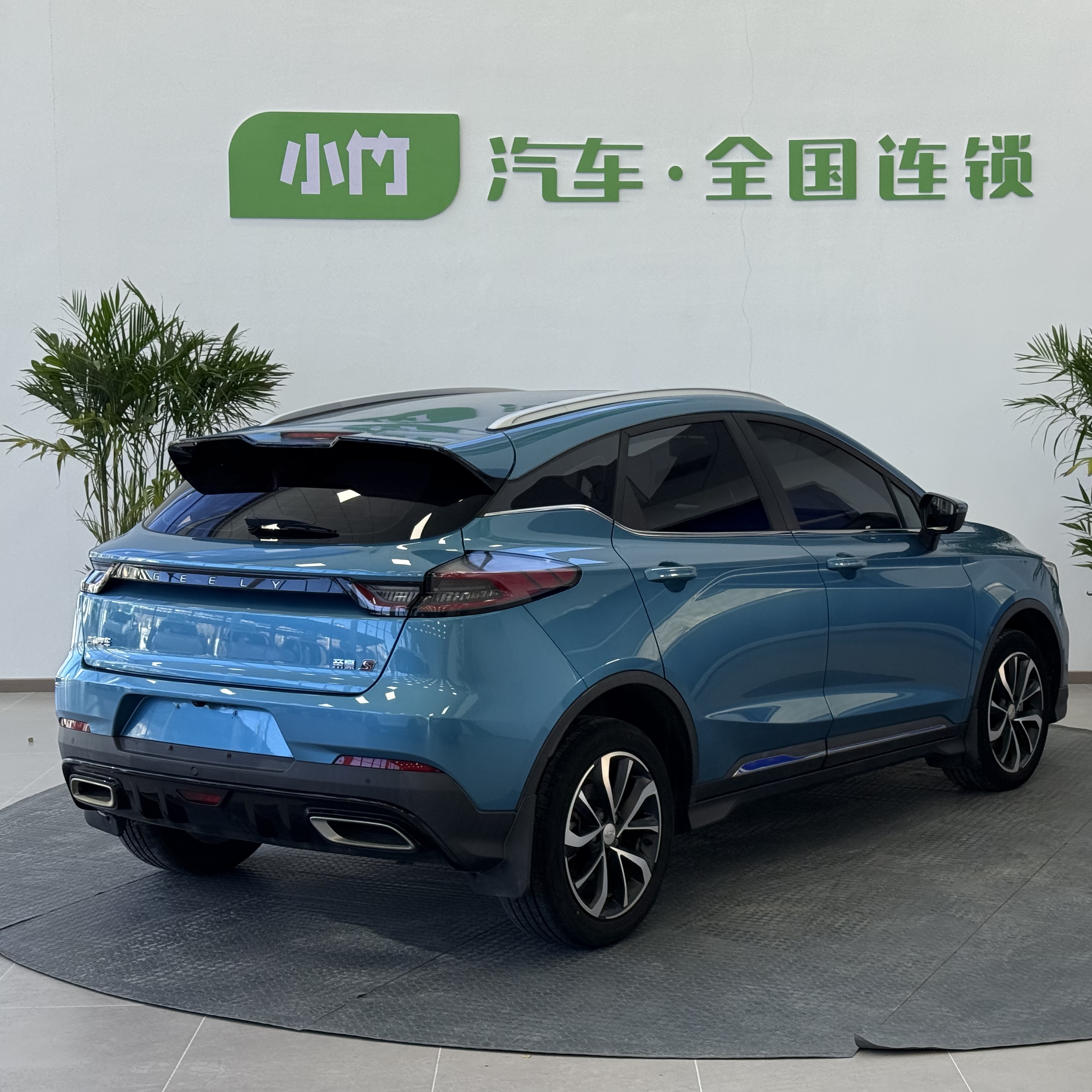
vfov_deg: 30.0
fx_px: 2034
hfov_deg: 30.0
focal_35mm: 57
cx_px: 640
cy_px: 545
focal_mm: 6.76
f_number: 1.78
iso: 125
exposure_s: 1/214
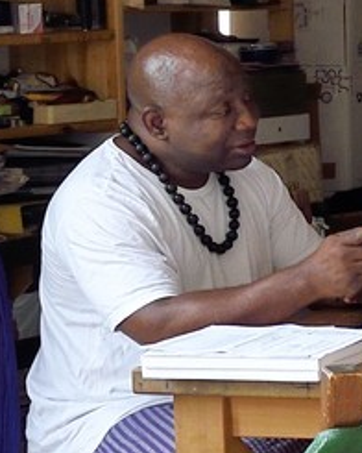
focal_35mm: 184
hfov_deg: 7.0
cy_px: 170
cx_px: 1274
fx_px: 2464
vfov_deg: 10.5
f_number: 7.1
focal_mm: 30
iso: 800
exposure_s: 1/80
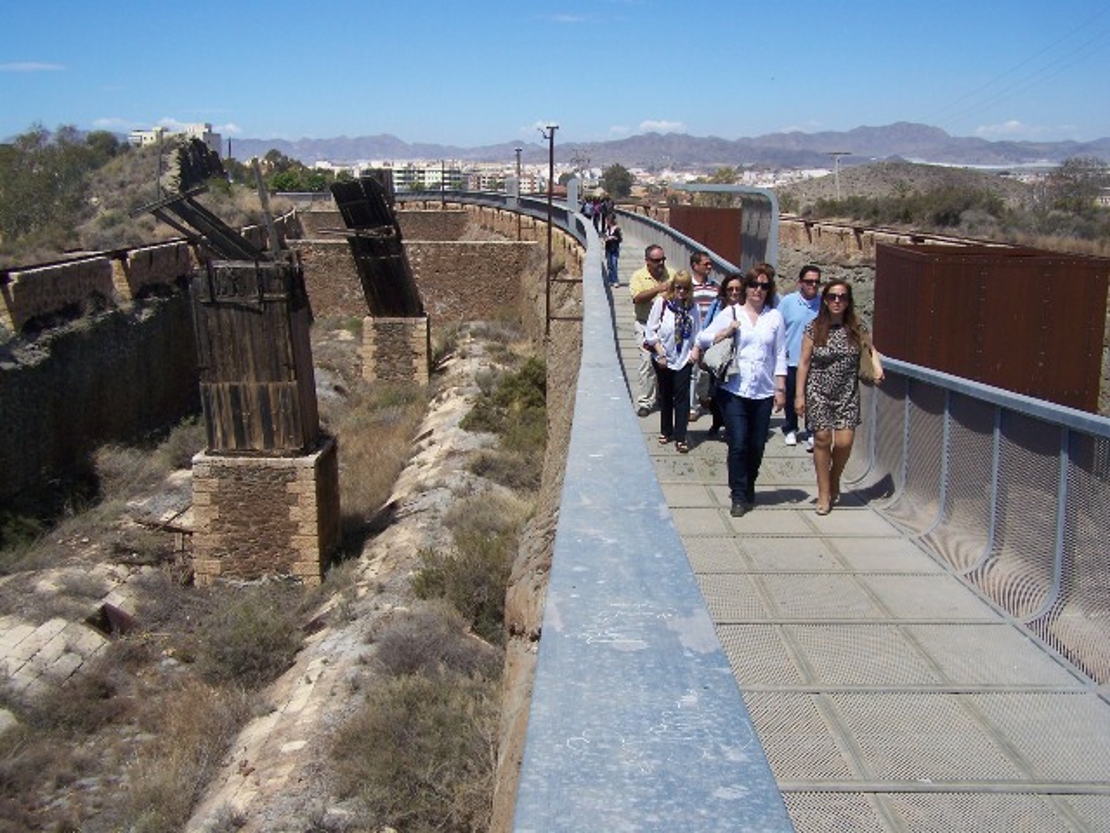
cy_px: 416
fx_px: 1219
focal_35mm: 38
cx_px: 555
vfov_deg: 37.7
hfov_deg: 49.0
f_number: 4
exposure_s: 1/800
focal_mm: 6.3
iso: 64
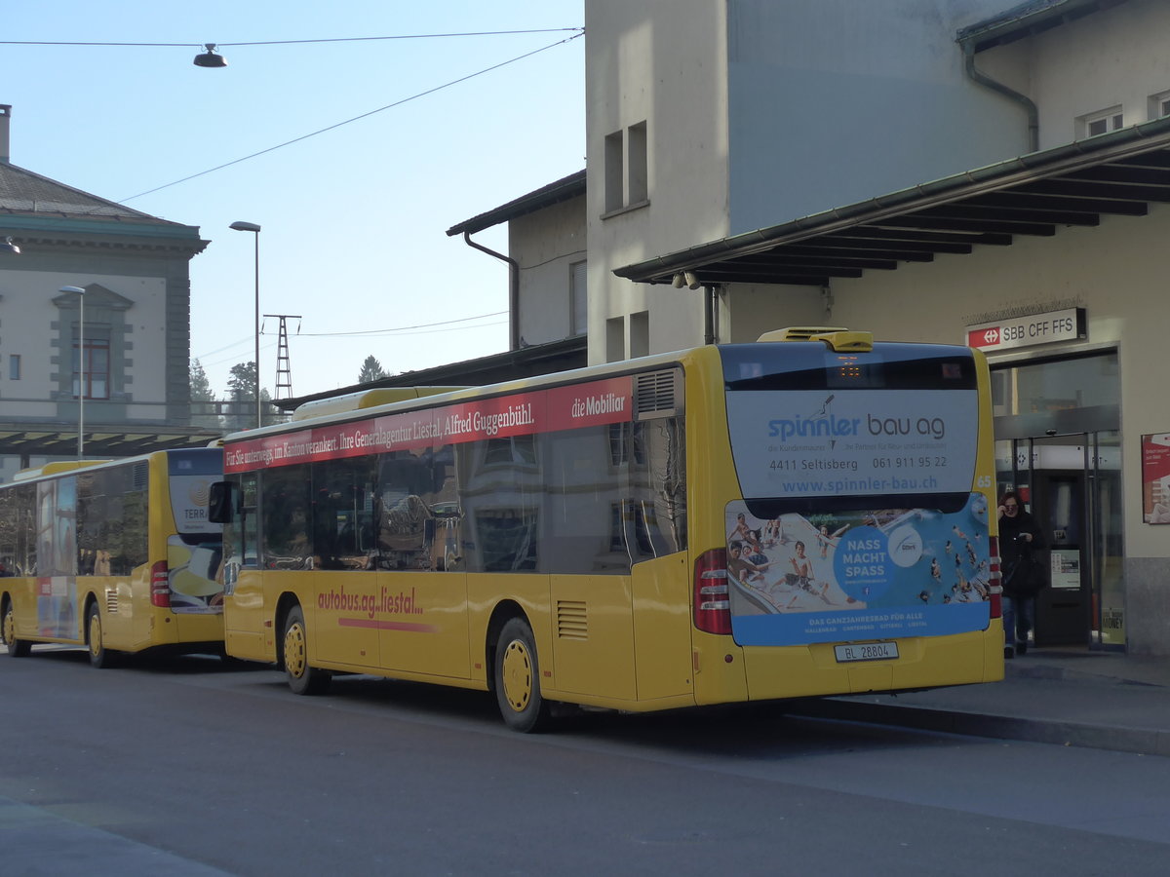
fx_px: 2231
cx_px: 585
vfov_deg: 22.3
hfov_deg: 29.4
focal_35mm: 66
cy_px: 438
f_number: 3.9
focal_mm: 13.4
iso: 160
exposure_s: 1/640
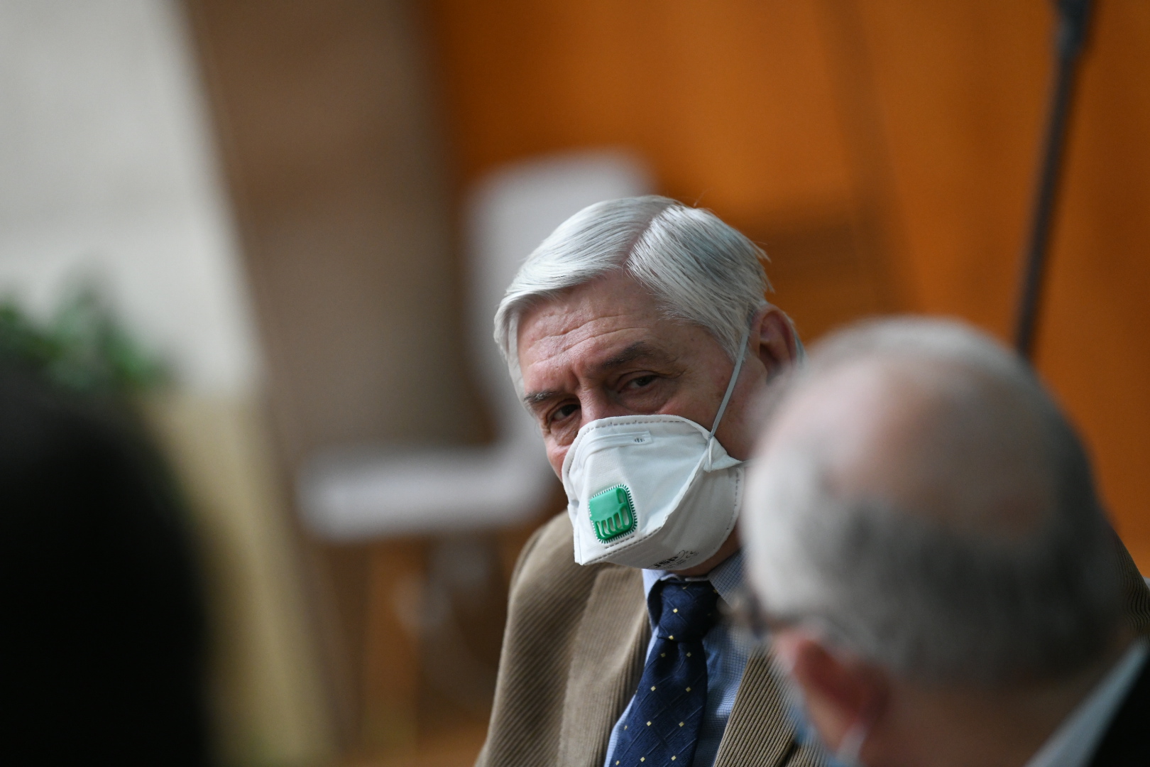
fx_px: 6388
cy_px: 384
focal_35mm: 200
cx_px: 575
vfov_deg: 6.9
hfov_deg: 10.3
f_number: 3.2
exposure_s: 1/250
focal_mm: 200
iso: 4000
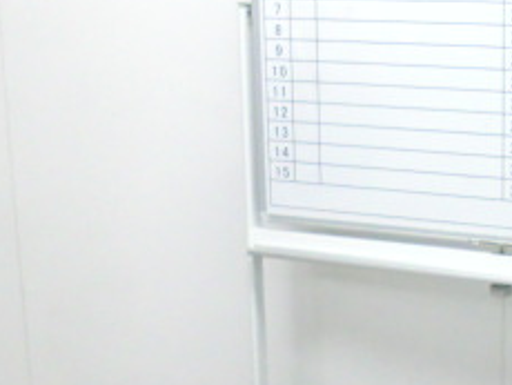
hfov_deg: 24.7
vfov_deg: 19.7
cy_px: 162
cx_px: 521
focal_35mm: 75
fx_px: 1110
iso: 640
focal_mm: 4.9
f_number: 3.2
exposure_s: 1/60
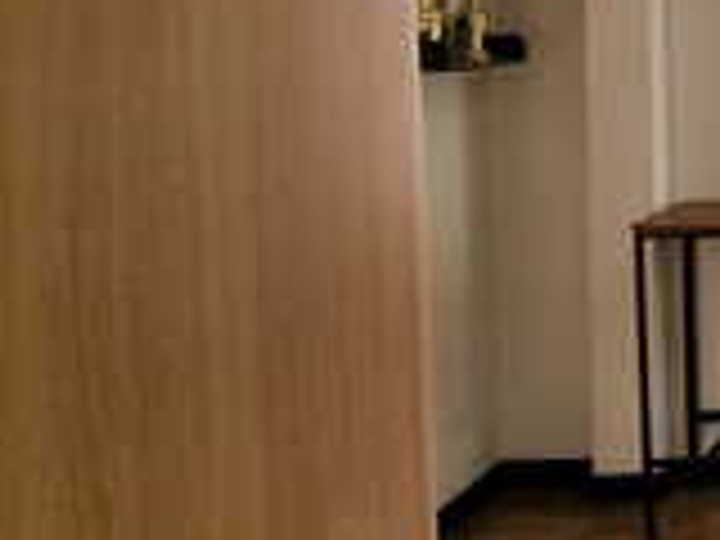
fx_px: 1061
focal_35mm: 51
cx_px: 1163
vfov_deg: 26.4
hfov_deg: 25.0
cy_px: -45
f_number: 2.2
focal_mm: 2.2
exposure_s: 1/100
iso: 50
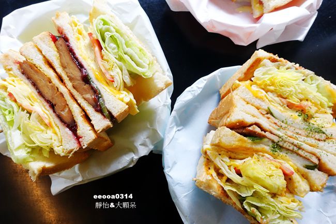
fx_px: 224
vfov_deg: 53.1
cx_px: 168
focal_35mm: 24
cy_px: 112
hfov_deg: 73.8
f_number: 5
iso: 800
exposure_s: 1/50
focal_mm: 8.8
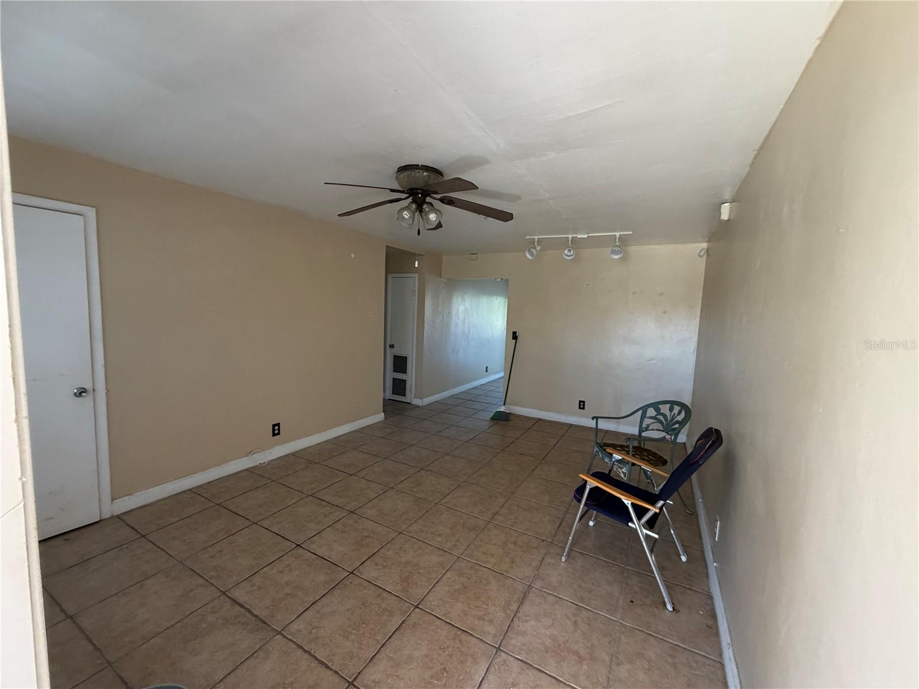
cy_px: 344
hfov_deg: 102.1
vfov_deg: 85.7
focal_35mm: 14
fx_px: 372
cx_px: 460
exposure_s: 1/121
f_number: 2.2
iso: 320
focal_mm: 2.22
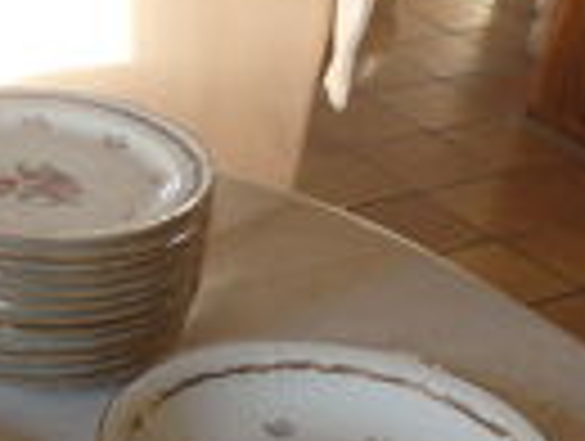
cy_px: 778
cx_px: 94
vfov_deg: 14.3
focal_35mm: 92
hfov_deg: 21.0
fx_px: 1558
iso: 100
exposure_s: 1/30
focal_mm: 4.5
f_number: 3
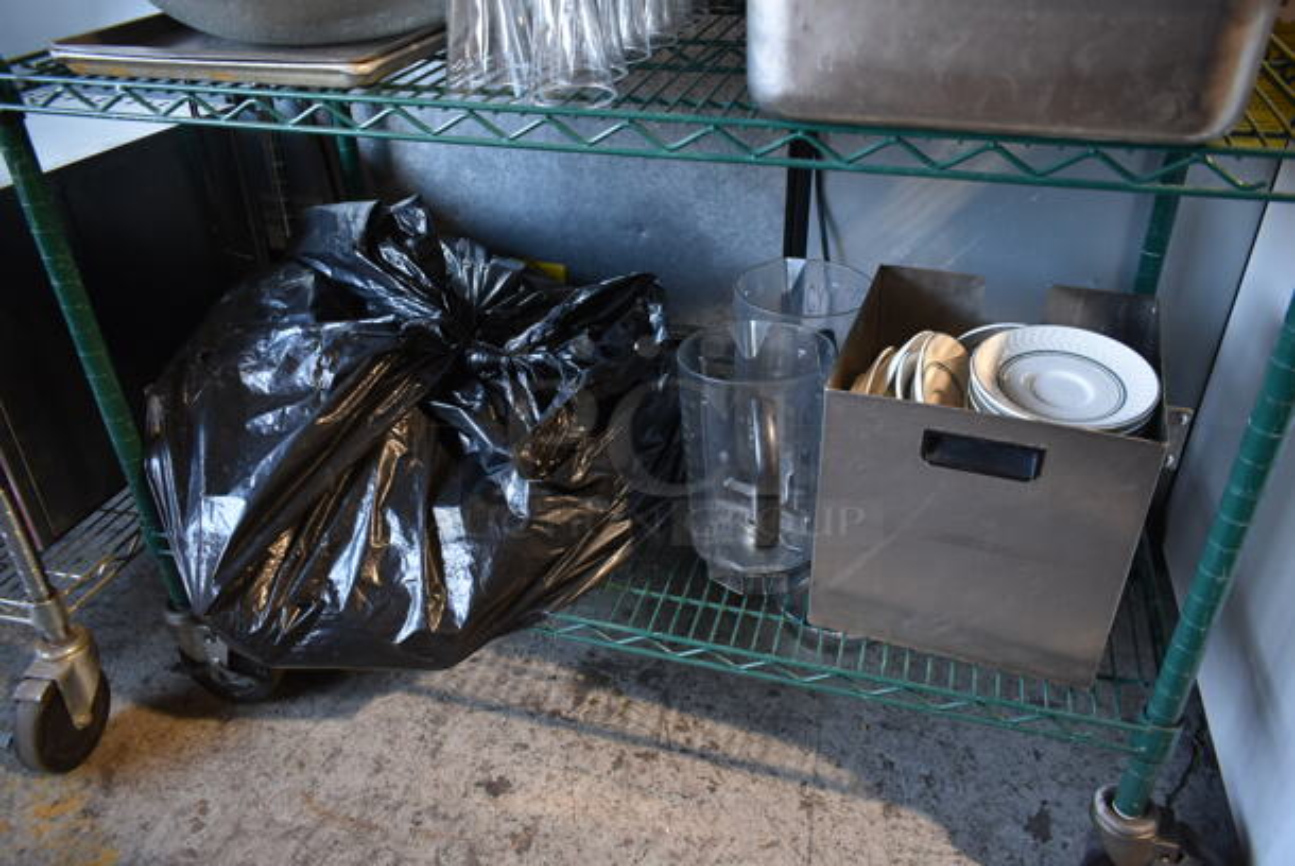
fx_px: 972
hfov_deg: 67.3
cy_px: 433
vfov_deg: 48.0
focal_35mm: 27
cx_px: 648
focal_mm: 18
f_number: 3.5
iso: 1000
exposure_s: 1/30
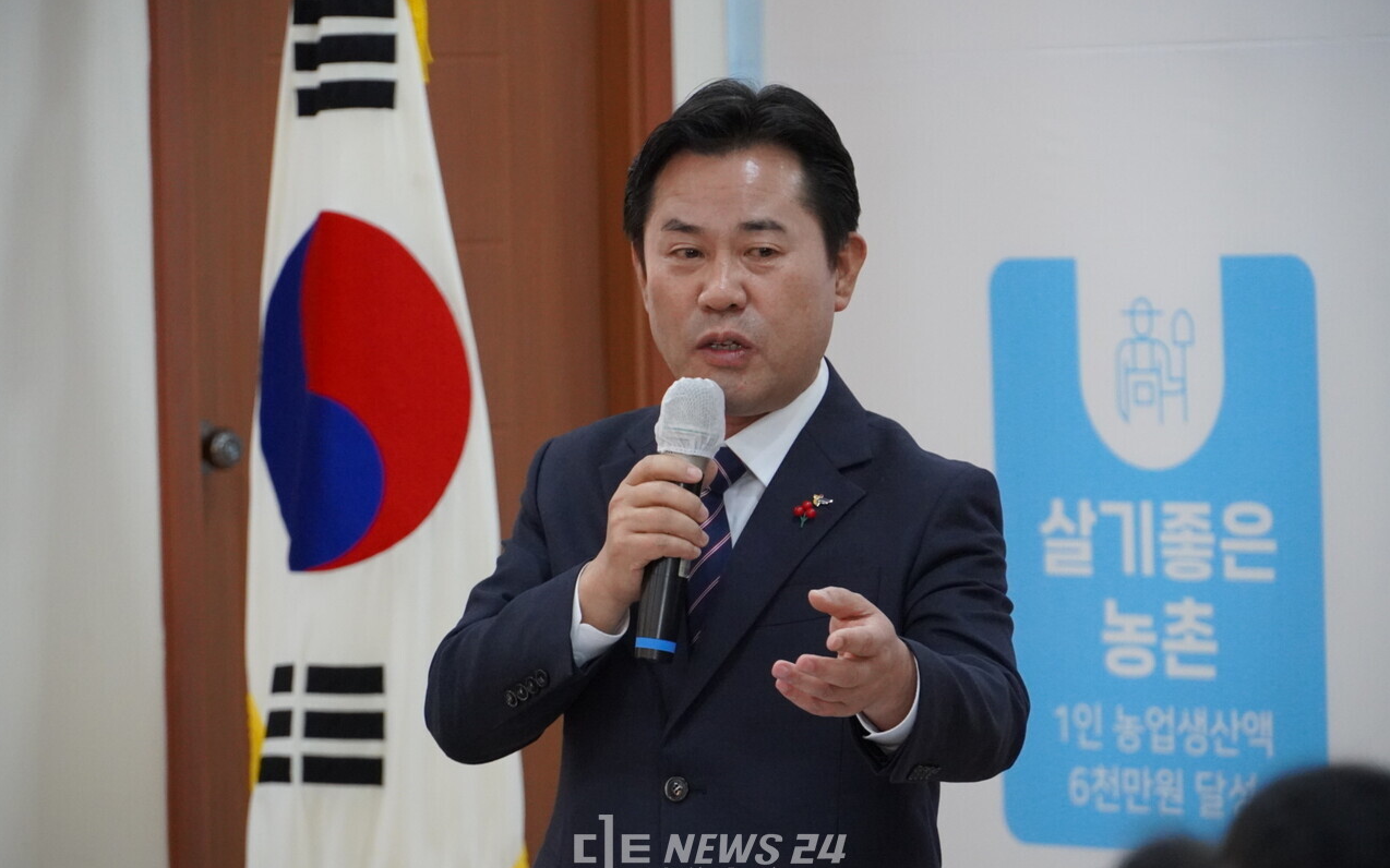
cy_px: 428
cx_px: 694
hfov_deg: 12.6
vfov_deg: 7.9
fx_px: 6288
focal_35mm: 166
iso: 4000
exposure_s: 1/200
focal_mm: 108
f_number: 5.6
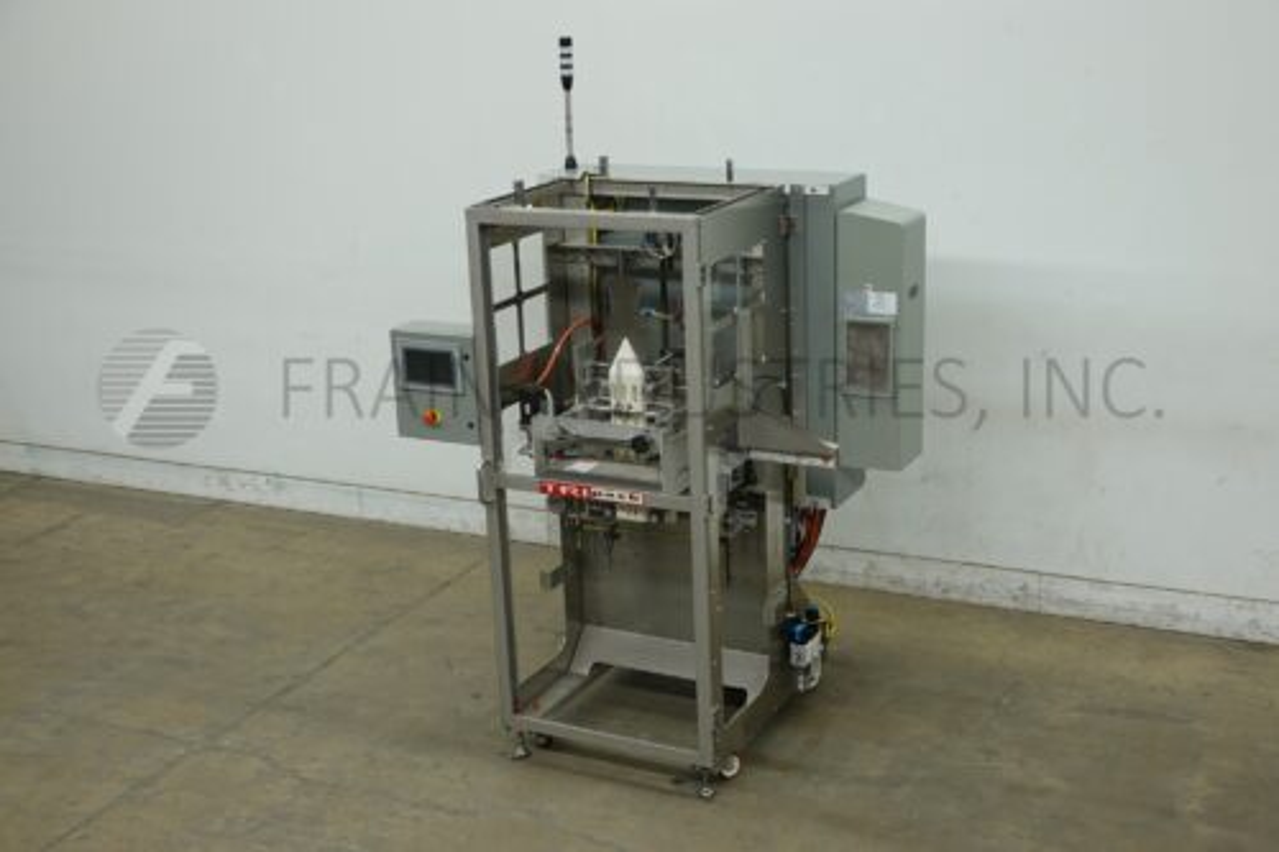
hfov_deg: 42.8
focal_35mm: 46
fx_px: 1634
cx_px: 640
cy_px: 426
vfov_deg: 29.2
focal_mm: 17.19
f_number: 4
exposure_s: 1/50
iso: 160
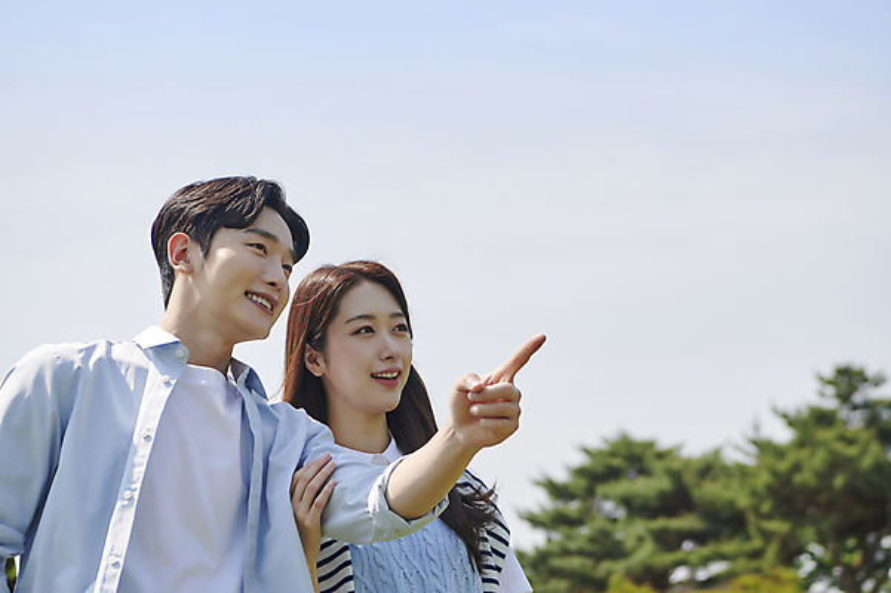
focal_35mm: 84
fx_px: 2078
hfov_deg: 24.2
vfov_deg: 16.2
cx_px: 446
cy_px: 296
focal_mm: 70
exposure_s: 1/500
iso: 100
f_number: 5
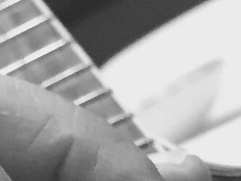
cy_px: 474
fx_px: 1456
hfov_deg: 9.4
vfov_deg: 6.7
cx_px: 30
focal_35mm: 209
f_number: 2.2
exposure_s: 1/20
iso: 250
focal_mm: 4.15
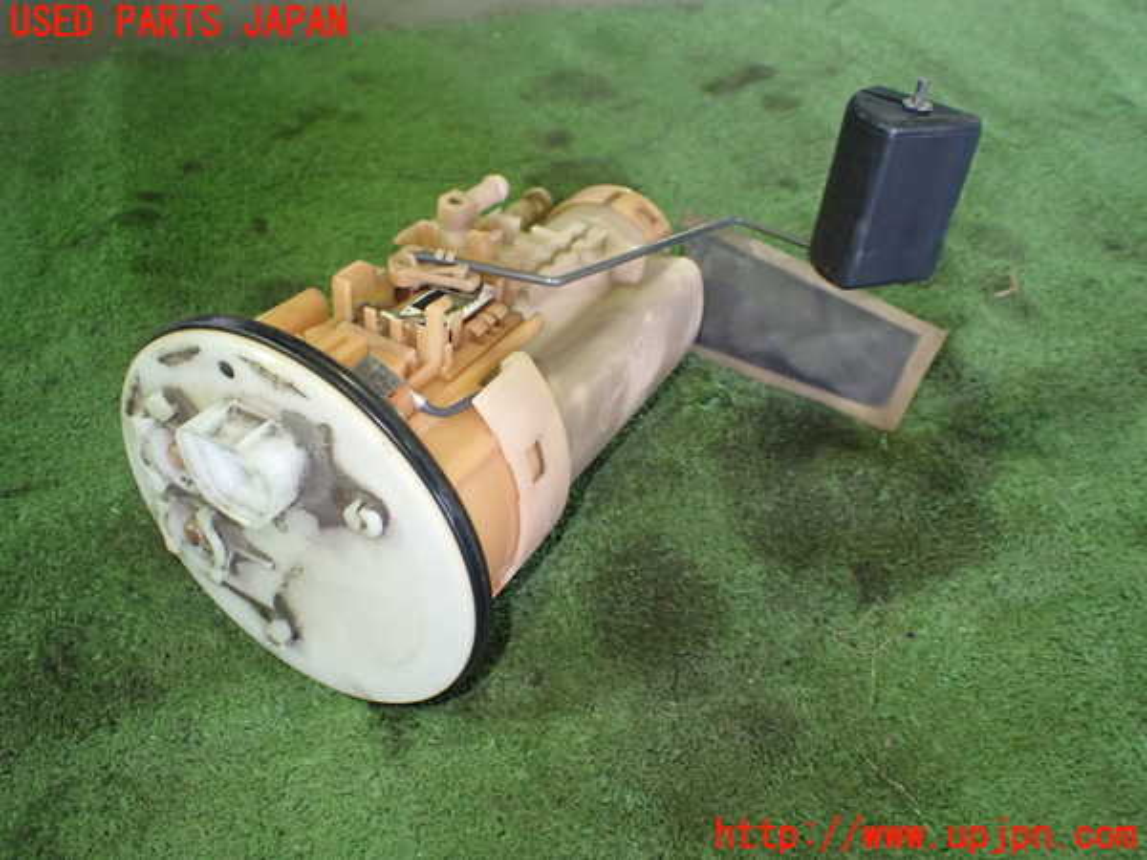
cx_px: 574
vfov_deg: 46.8
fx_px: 994
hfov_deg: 60.0
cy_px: 430
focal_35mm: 30
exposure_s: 1/60
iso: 800
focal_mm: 5.4
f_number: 2.3
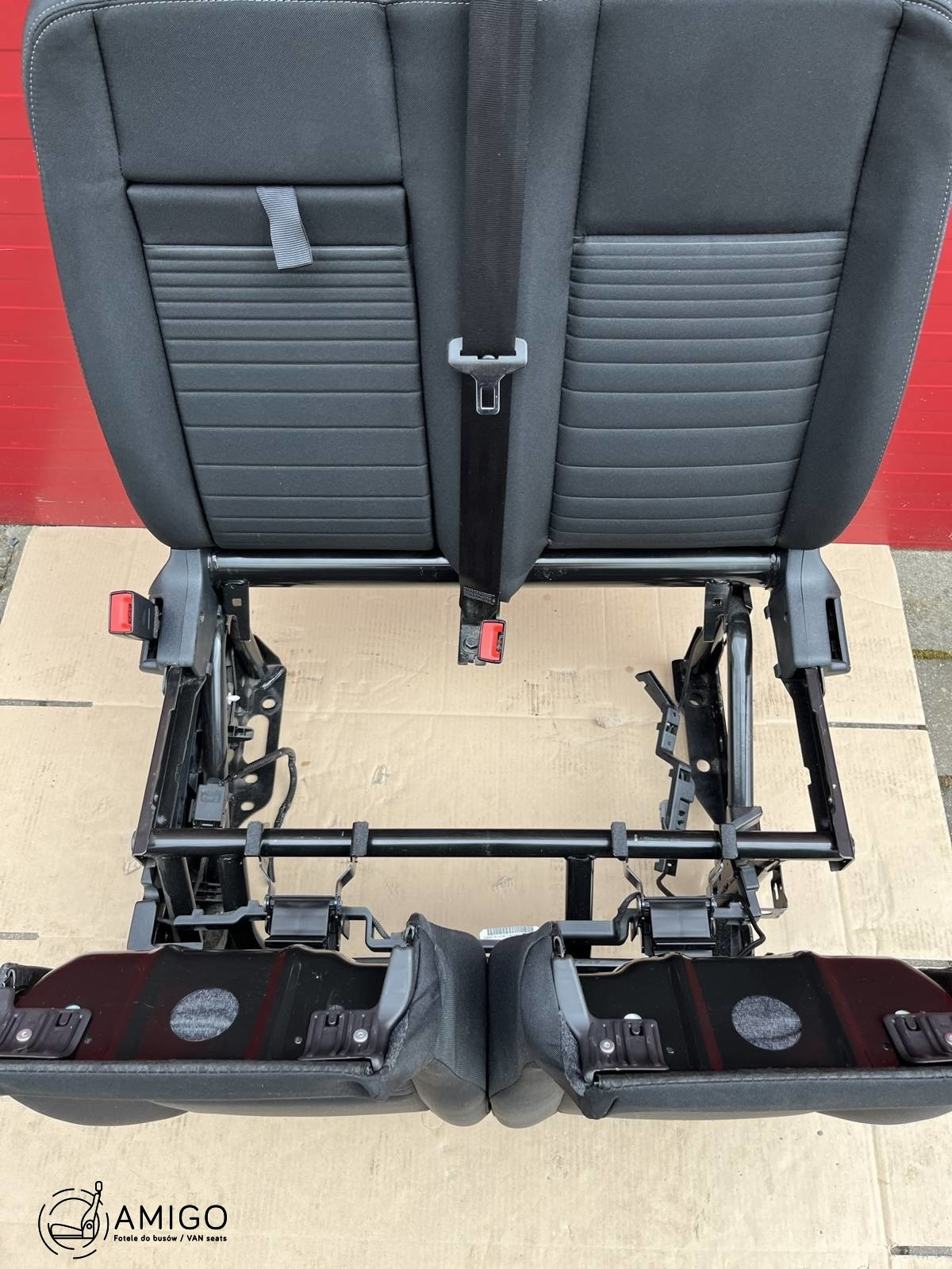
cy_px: 634
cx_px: 476
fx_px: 953
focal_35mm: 26
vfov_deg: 67.3
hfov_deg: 53.1
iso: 50
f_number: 1.6
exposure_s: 1/122
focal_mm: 5.1
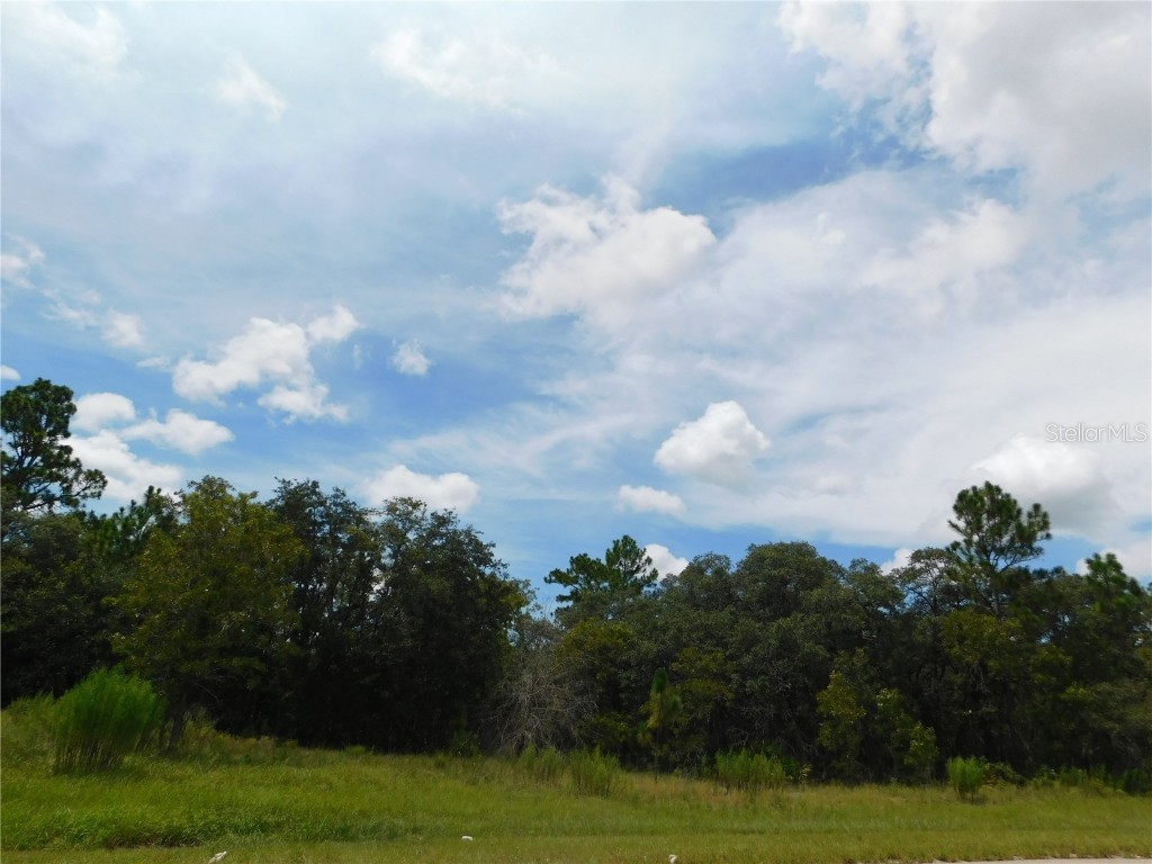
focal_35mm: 23
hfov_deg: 73.9
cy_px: 432
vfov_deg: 58.9
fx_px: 765
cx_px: 576
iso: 125
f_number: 6
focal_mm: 4
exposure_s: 1/800
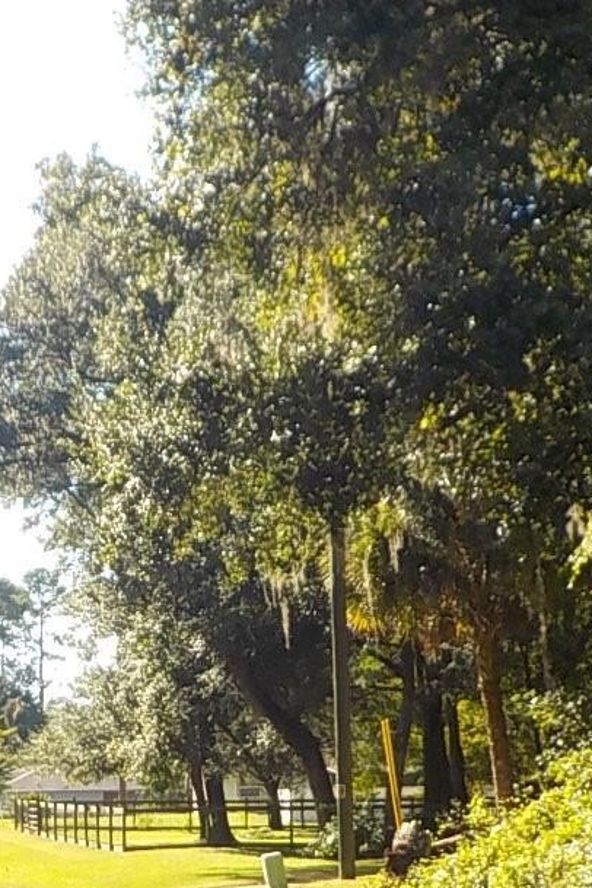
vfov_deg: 24.6
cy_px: 618
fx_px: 2023
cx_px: 89
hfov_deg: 16.5
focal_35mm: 82
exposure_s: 1/400
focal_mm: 4.1
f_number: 3.3
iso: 125
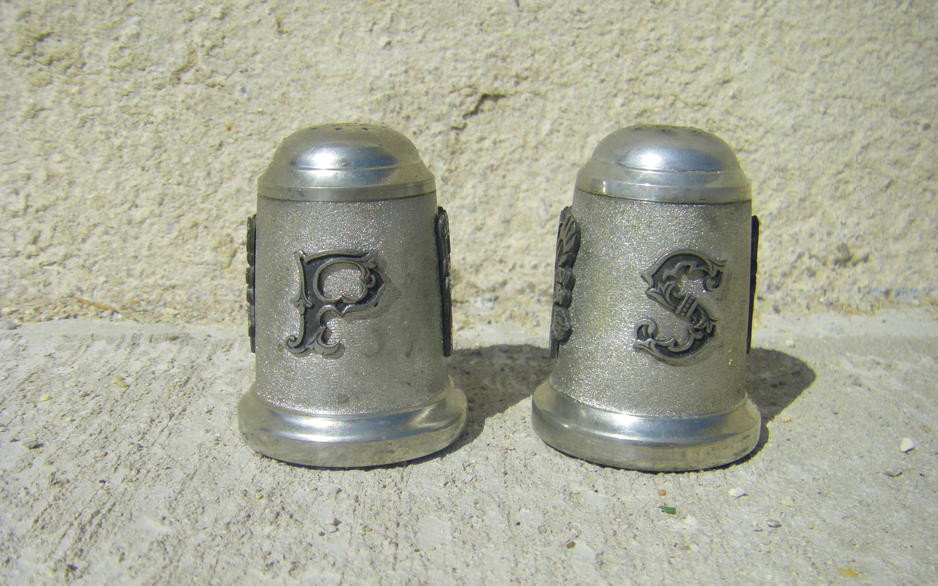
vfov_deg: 30.5
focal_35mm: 42
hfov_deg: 47.2
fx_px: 1074
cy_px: 350
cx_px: 458
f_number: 7
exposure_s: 1/500
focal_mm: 6.3
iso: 64
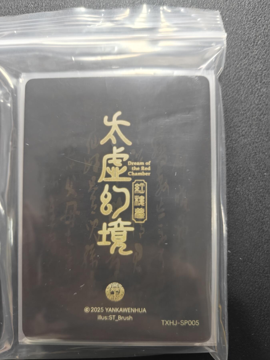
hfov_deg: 56.8
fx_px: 250
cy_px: 180
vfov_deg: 71.6
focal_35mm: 24
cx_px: 135
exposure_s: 1/42
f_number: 1.8
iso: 160
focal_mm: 5.59
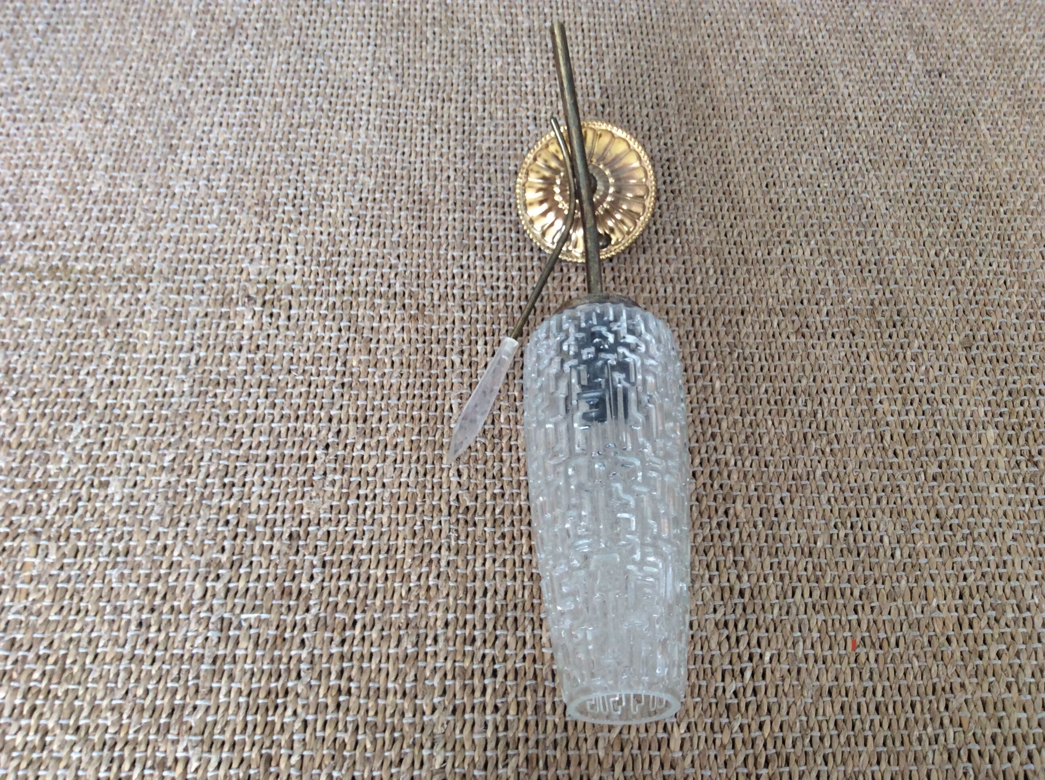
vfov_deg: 44.1
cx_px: 522
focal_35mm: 32
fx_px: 965
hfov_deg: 56.9
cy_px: 390
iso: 64
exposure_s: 1/25
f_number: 2.4
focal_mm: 3.3
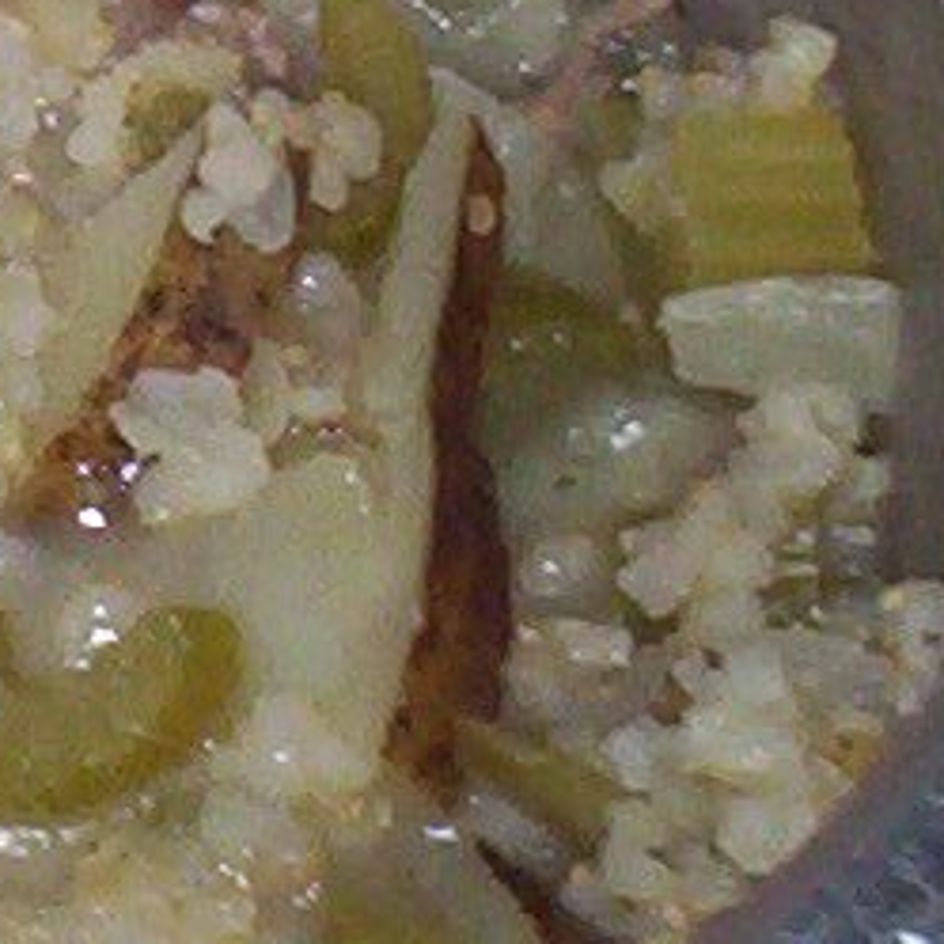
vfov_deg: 7.8
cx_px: -815
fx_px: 6819
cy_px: -451
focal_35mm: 221
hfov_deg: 7.6
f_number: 4.5
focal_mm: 4.99
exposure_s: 1/60
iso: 140
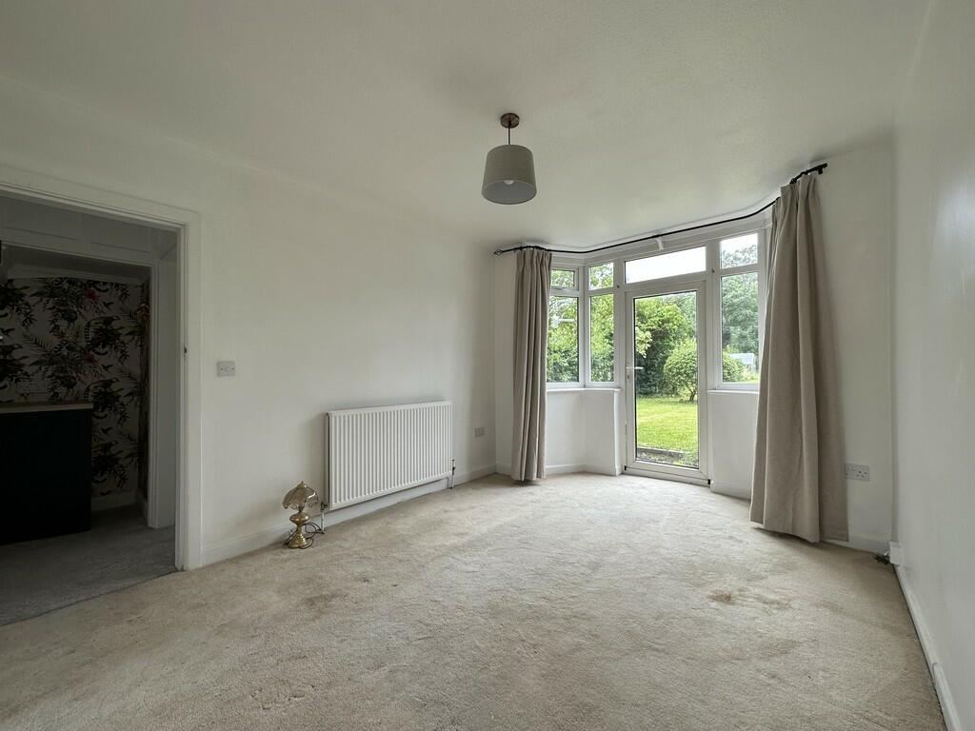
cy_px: 366
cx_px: 488
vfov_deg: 85.7
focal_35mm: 14
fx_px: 394
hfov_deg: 102.1
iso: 40
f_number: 2.2
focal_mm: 2.22
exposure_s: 1/103
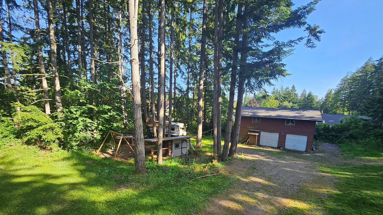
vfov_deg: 69.8
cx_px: 188
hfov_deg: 103.0
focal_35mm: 15
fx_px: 152
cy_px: 130
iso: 32
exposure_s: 1/190
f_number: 2.2
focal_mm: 1.74
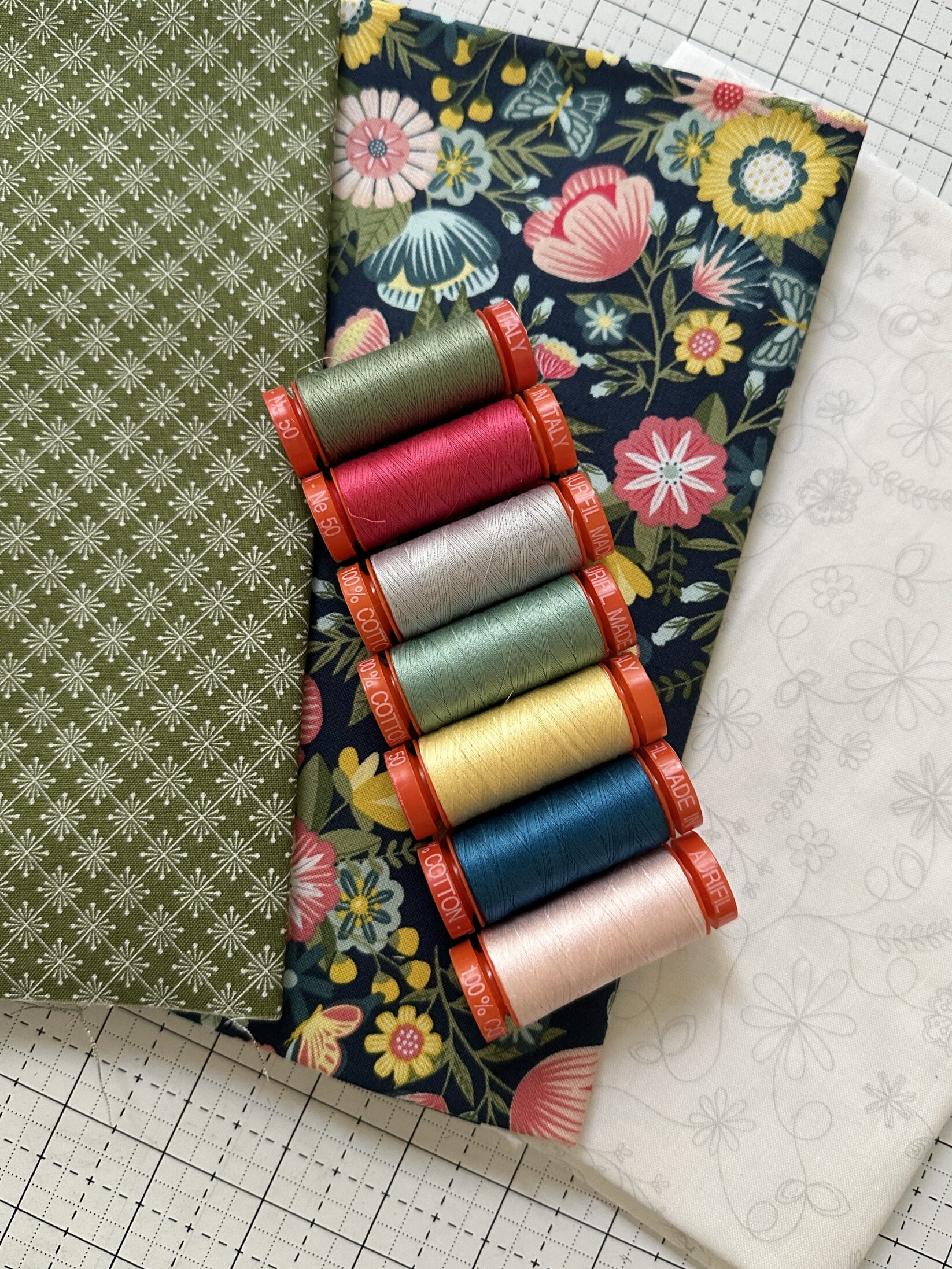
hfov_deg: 49.7
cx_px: 500
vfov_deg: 63.4
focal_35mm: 28
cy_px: 602
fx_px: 1027
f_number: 1.78
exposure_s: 1/59
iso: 400
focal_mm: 6.86
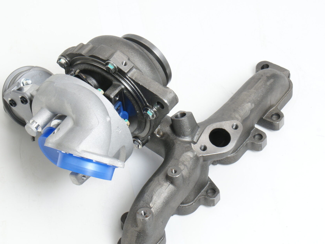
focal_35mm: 122
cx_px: 145
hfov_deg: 16.2
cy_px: 134
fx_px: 1143
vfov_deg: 12.2
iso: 125
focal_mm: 55
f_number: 18
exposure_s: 1/100
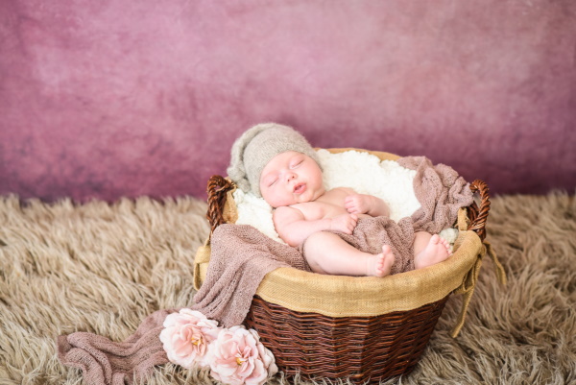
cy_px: 192
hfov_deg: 23.9
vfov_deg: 16.1
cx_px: 288
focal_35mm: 85
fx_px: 1361
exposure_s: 1/160
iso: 800
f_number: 3.2
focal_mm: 85
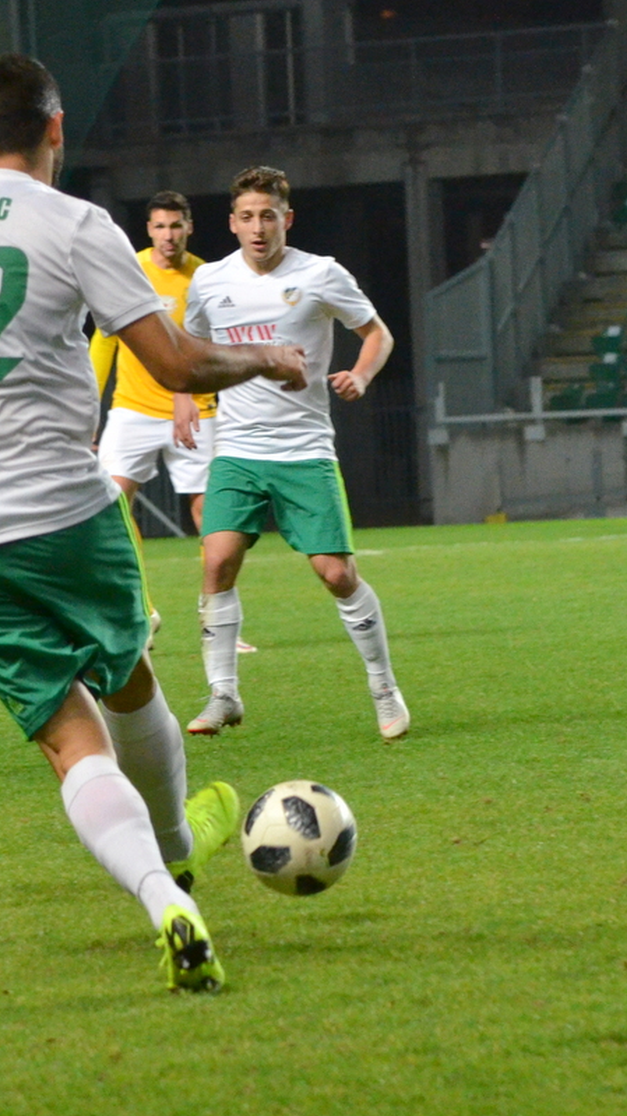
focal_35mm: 201
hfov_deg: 6.0
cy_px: 558
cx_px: -29
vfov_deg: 10.7
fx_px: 5939
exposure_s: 1/400
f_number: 5
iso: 2000
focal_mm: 85
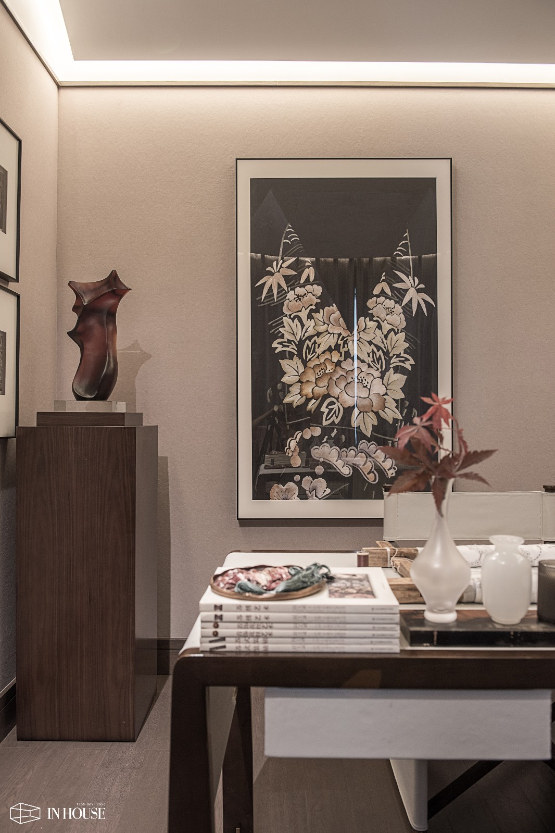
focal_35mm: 29
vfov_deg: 63.7
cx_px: 278
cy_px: 416
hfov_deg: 45.0
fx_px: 671
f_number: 5
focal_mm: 29
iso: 100
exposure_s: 1/40
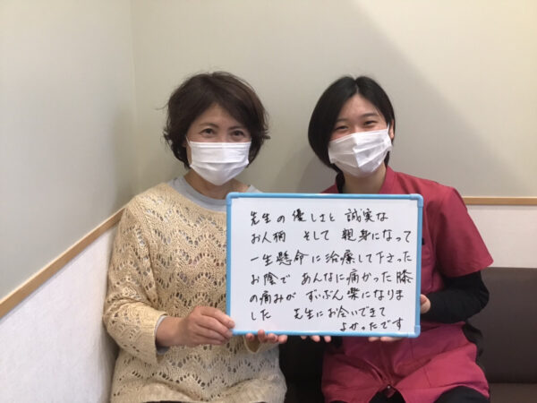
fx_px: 481
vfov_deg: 45.4
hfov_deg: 58.4
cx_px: 268
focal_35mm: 31
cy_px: 202
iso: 64
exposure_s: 1/30
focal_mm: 3.3
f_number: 2.4
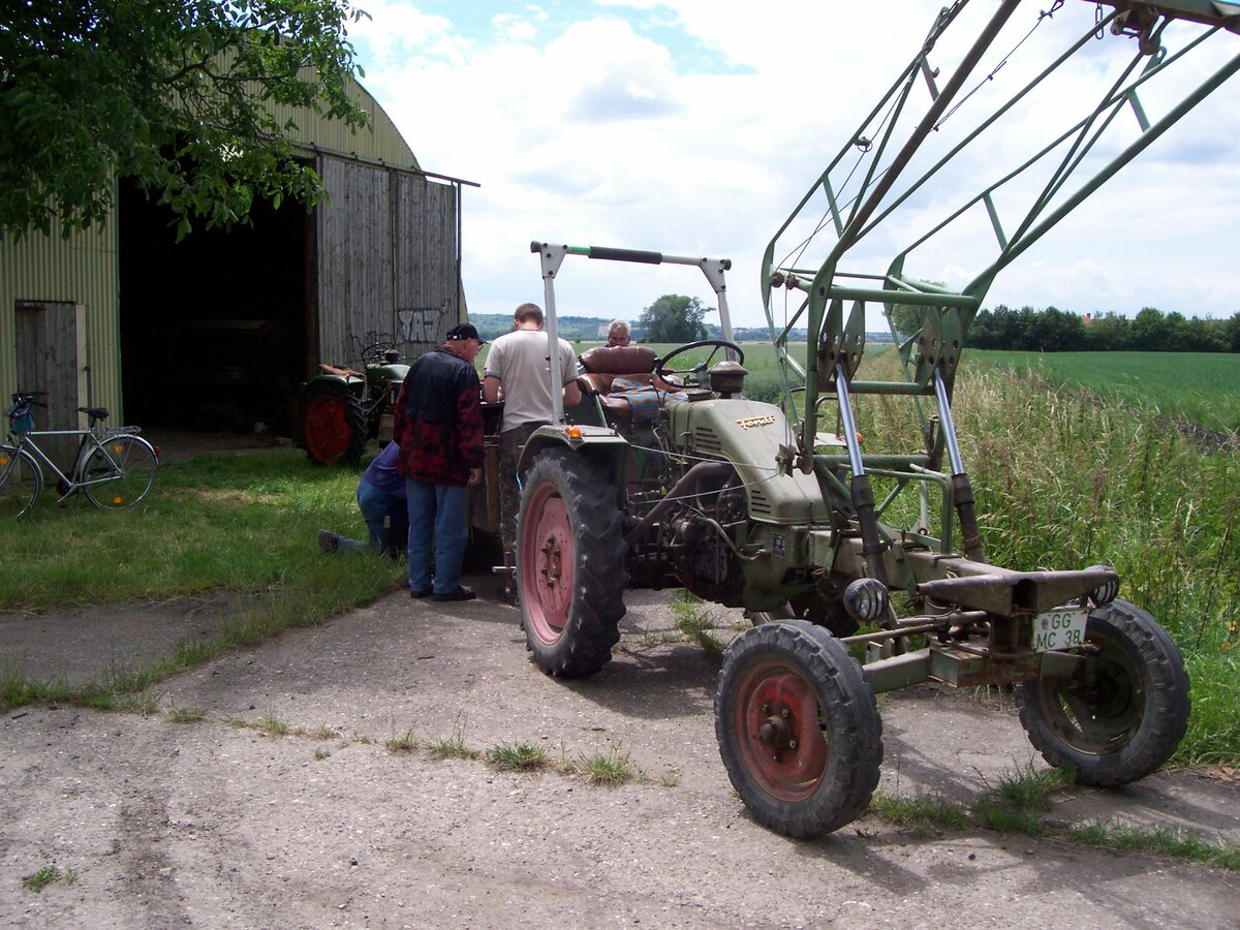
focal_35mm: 34
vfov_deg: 41.8
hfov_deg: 54.0
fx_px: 1218
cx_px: 620
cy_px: 465
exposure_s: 1/390
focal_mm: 5.6
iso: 80
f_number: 5.1
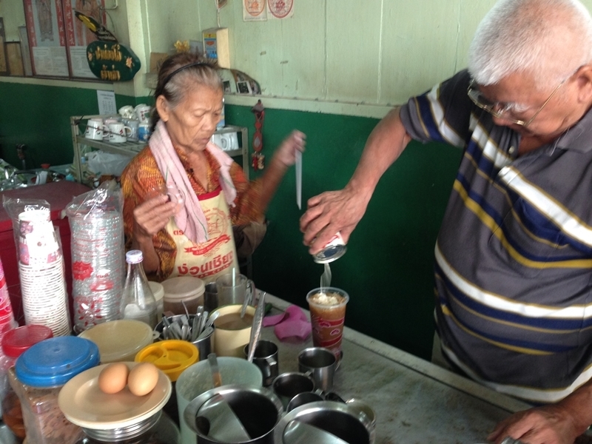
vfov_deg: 42.9
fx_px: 564
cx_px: 296
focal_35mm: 33
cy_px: 222
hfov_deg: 55.4
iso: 125
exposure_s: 1/20
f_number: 2.4
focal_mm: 4.12
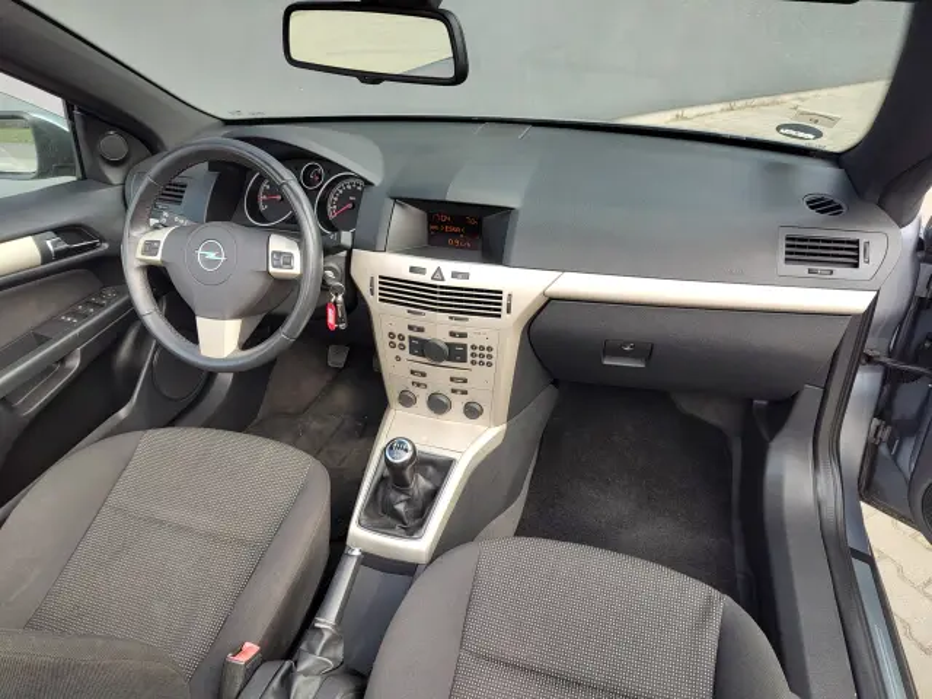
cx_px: 466
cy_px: 350
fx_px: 619
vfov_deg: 58.9
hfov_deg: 73.9
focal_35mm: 23
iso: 100
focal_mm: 5.56
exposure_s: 1/211
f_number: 1.8
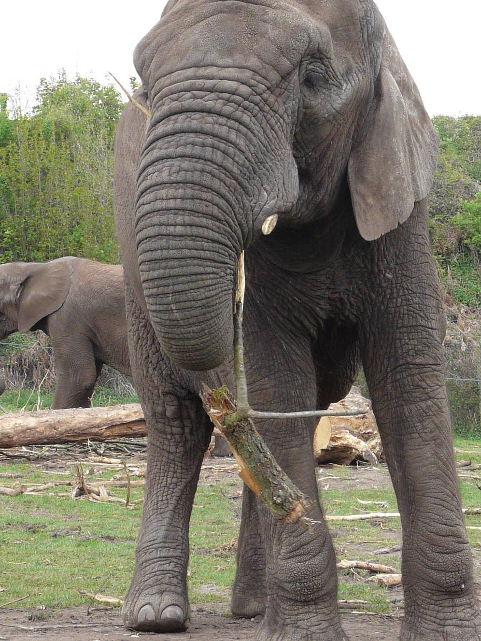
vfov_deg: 16.5
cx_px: 251
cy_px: 288
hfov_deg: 12.5
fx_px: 2204
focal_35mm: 119
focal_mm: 9.5
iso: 100
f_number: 4
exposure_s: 1/125
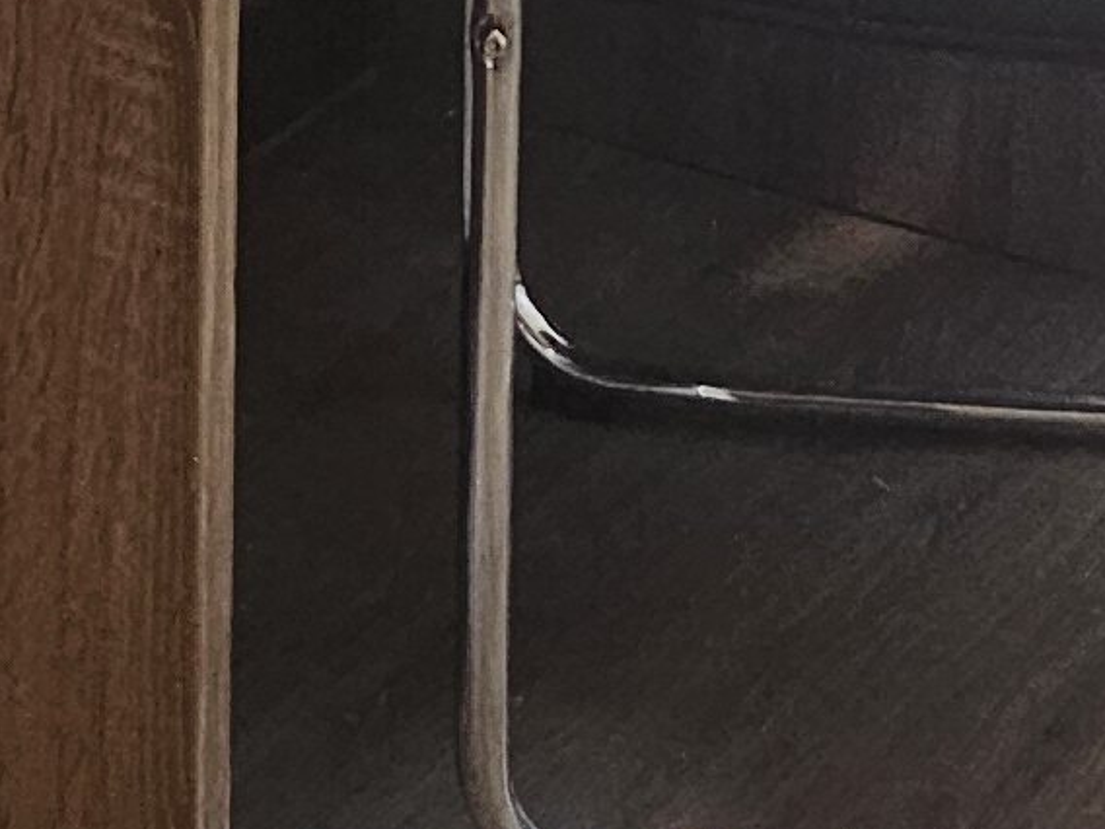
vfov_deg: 8.3
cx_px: 233
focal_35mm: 169
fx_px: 5395
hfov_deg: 11.7
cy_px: -924
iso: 200
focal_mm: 5
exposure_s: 1/100
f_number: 1.8
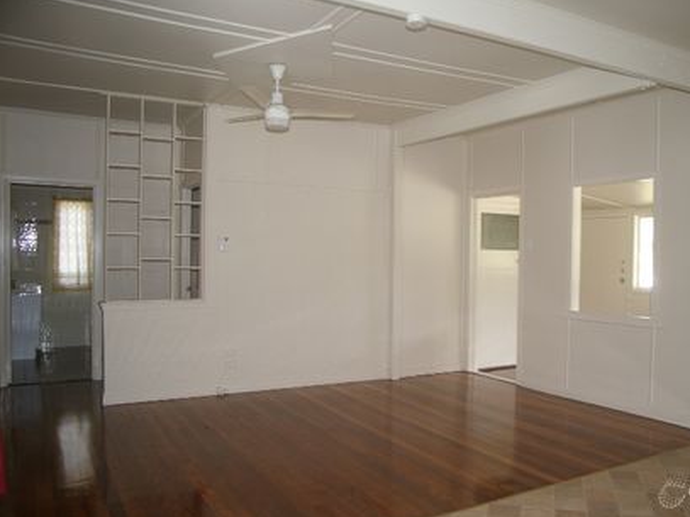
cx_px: 397
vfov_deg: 46.8
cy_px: 260
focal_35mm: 30
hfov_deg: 59.7
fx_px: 598
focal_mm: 18
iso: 200
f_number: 3.5
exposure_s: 1/30
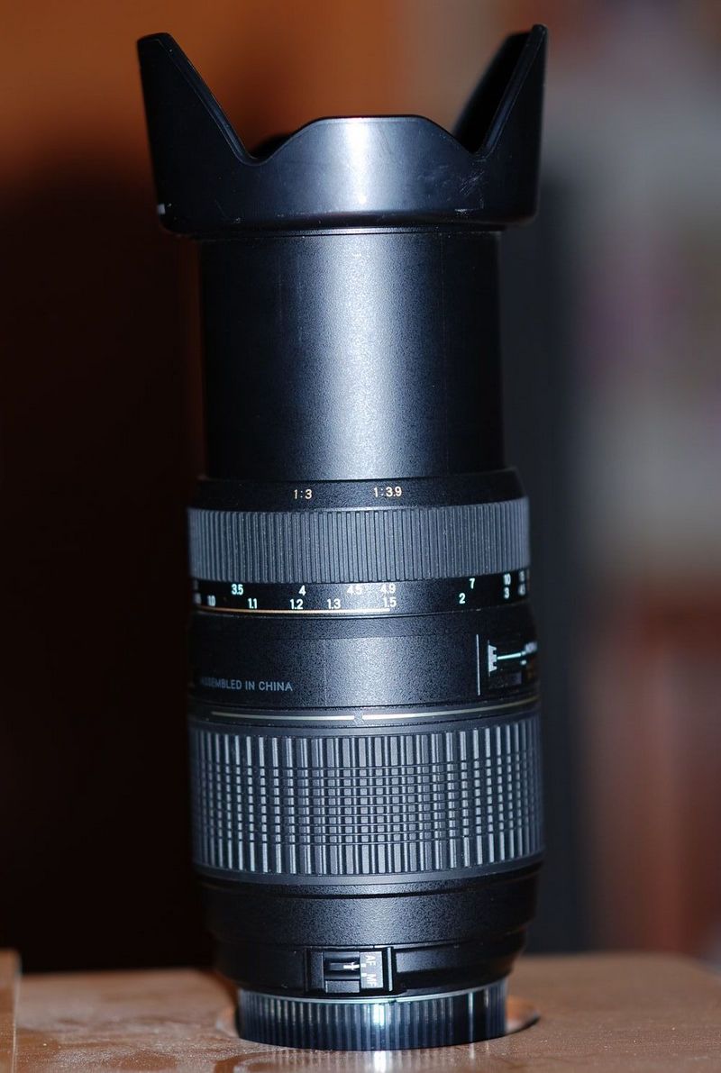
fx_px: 3810
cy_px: 536
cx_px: 360
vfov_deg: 16.0
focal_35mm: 128
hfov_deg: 10.8
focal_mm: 85
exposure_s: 1/60
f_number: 2.8
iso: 100
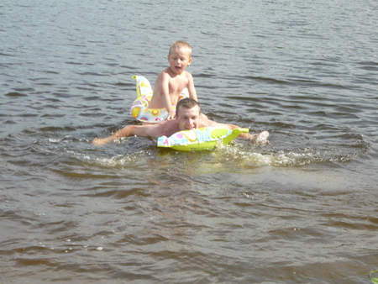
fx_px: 1093
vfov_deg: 14.8
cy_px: 142
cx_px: 189
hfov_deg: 19.6
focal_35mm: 100
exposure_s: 1/250
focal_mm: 16.5
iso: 100
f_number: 5.1
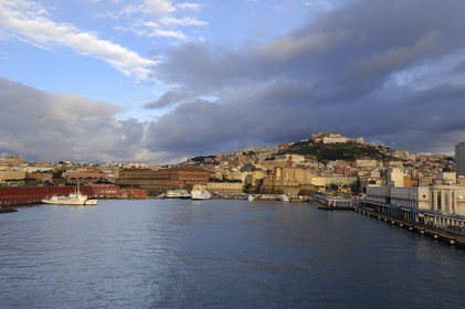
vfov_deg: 36.8
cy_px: 154
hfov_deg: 53.2
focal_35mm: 36
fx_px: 465
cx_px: 232
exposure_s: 1/100
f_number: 10
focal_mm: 24
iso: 200
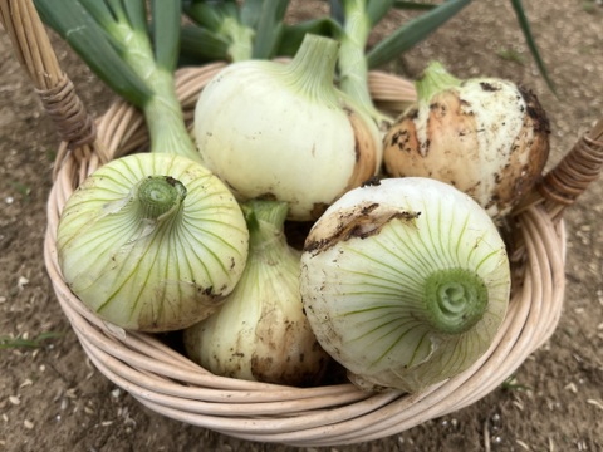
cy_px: 226
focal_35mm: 26
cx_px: 302
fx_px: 453
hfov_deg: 67.3
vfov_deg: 53.1
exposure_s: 1/3215
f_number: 1.6
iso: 50
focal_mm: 5.1
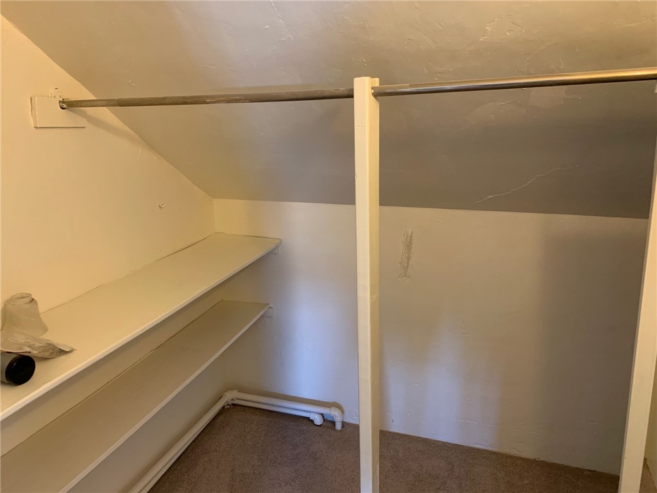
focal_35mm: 26
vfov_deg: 53.1
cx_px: 328
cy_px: 246
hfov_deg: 67.3
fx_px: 493
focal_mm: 4.25
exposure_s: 1/40
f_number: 1.8
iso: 400
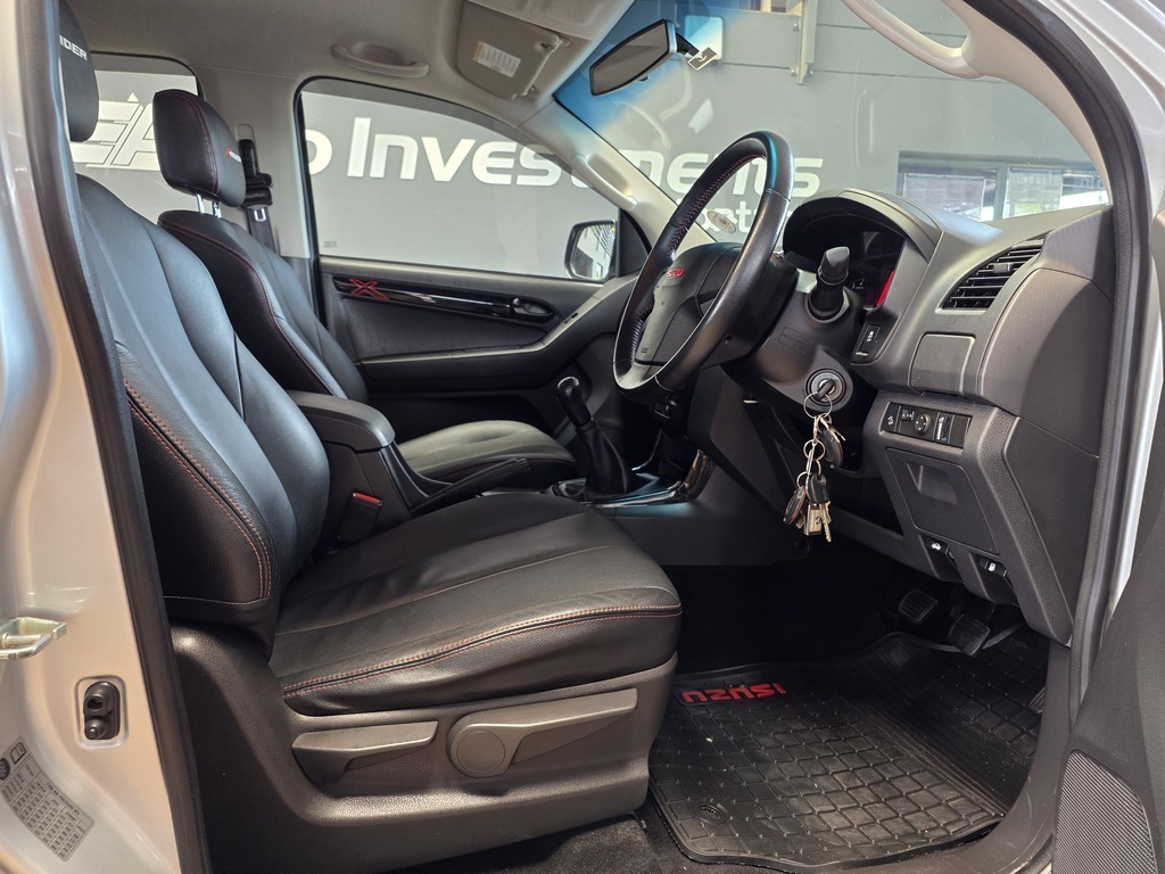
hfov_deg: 73.9
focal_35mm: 23
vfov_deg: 58.9
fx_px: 774
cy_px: 437
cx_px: 582
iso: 250
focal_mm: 6.25
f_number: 1.7
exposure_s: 1/100
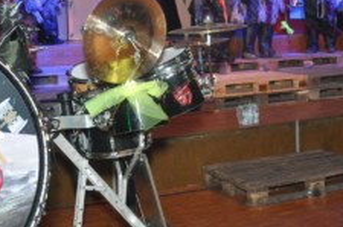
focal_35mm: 70
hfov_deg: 28.8
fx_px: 667
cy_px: -20
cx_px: 200
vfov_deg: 18.6
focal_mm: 21
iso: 800
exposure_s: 1/60
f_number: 4
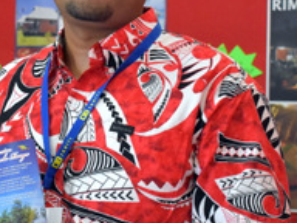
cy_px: 82
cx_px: 74
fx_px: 888
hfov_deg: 18.9
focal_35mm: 104
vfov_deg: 14.3
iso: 2500
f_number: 3.8
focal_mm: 23
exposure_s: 1/60
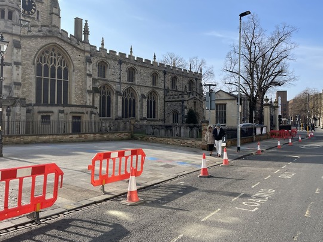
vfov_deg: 49.7
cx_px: 173
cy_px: 120
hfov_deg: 63.4
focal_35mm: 28
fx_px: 261
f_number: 1.6
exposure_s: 1/3300
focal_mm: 4.2
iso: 50
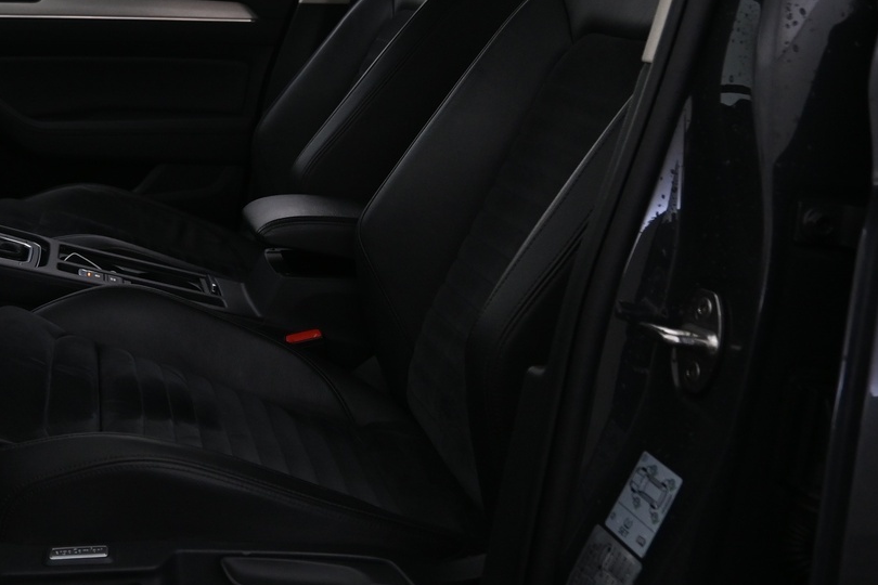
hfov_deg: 39.4
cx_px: 165
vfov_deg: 27.6
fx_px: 1171
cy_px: 128
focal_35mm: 48
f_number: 3.5
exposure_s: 1/30
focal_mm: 16
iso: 800
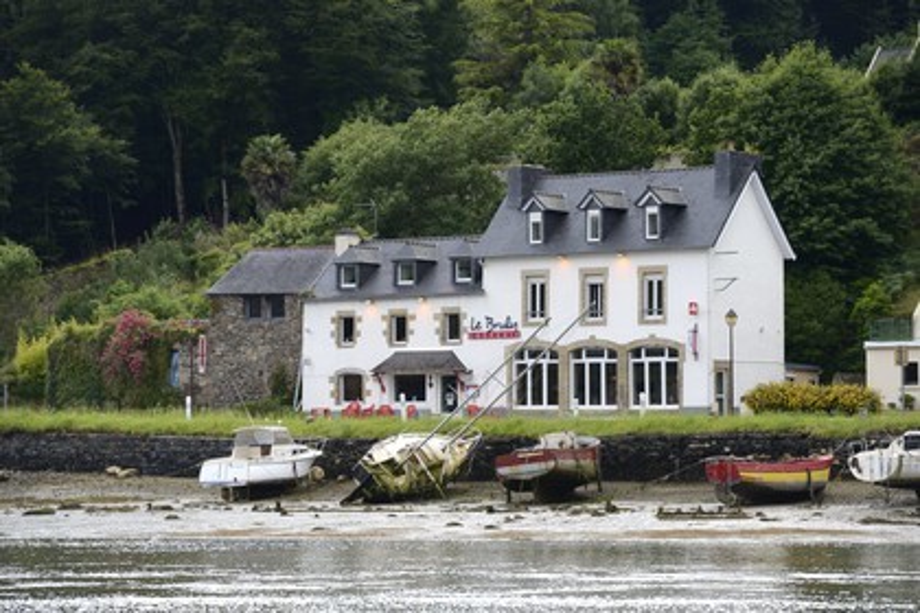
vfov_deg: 10.2
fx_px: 3450
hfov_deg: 15.2
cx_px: 460
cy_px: 306
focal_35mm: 135
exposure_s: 1/800
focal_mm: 135
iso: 400
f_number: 5.6
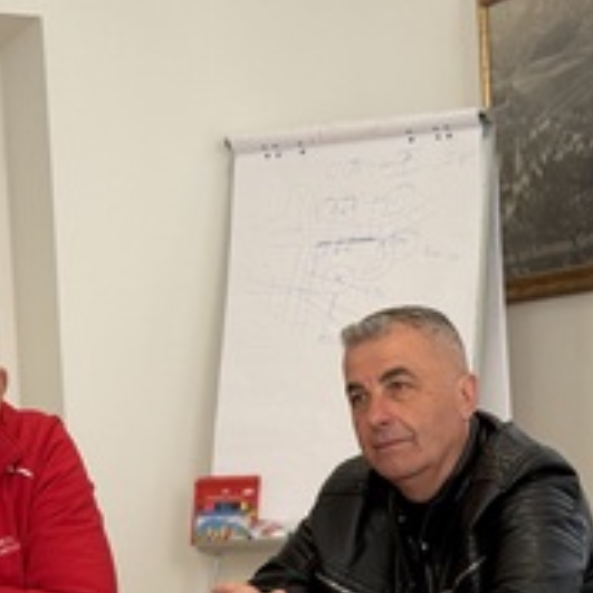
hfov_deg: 16.0
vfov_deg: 15.9
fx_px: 2093
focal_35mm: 108
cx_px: 513
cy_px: 539
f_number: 1.78
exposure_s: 1/121
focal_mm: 6.76
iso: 50
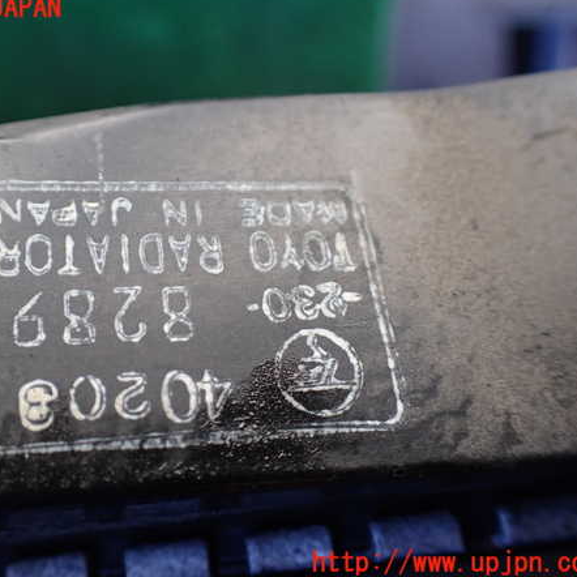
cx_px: 215
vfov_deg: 46.0
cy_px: 286
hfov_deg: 45.6
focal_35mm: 36
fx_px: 679
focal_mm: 5.4
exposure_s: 1/125
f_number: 2.3
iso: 250
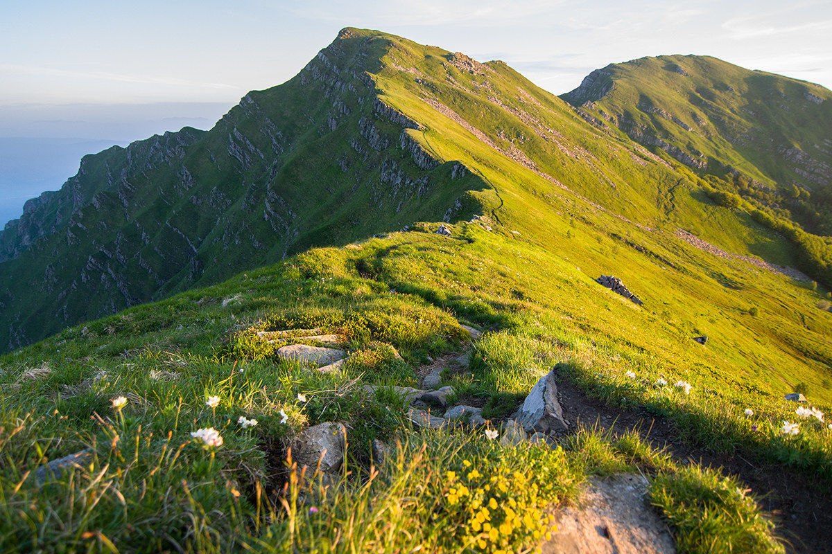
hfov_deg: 85.4
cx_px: 416
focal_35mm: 20
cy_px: 277
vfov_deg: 63.2
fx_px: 451
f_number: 2.8
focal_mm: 13
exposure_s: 1/320
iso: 400
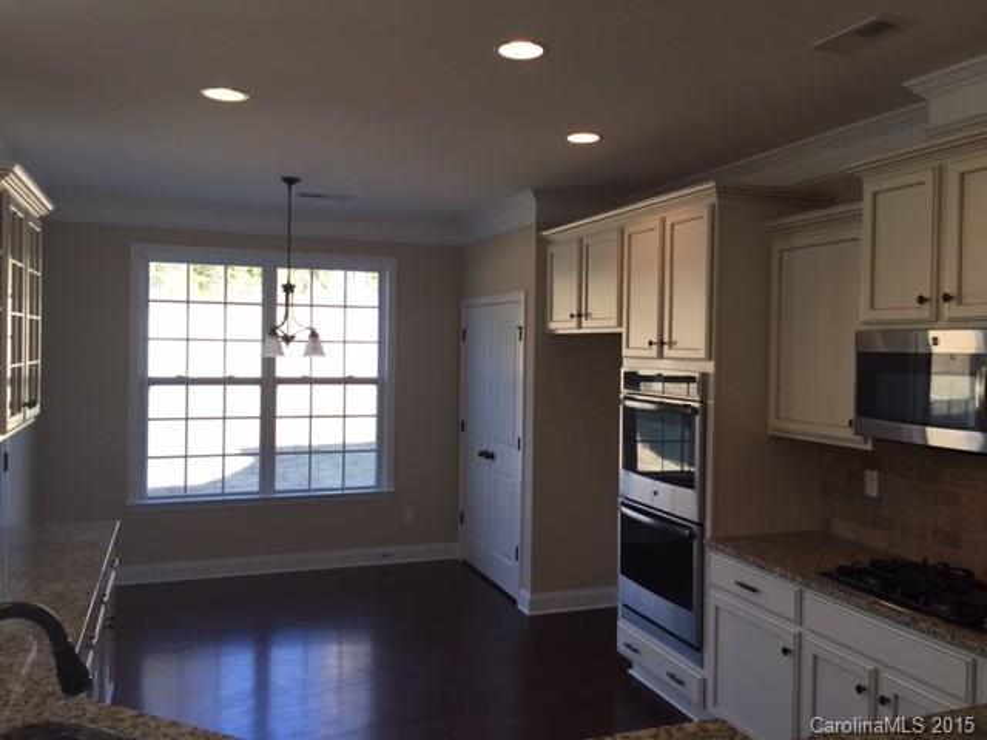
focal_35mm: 29
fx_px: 827
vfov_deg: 48.2
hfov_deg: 61.7
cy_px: 370
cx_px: 494
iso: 50
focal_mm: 4.15
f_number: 2.2
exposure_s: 1/120
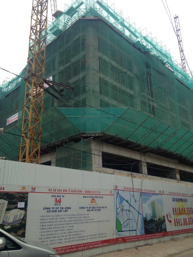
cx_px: 96
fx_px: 245
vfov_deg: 55.4
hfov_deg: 42.9
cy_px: 128
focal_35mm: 33
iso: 50
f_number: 2.4
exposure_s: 1/775
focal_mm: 4.12
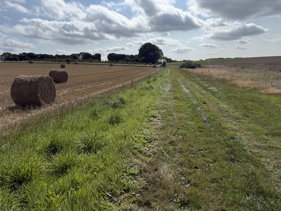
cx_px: 140
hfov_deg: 71.6
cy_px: 106
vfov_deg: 56.8
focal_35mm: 24
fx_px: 195
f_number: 1.78
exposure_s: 1/10309
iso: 80
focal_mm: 6.76
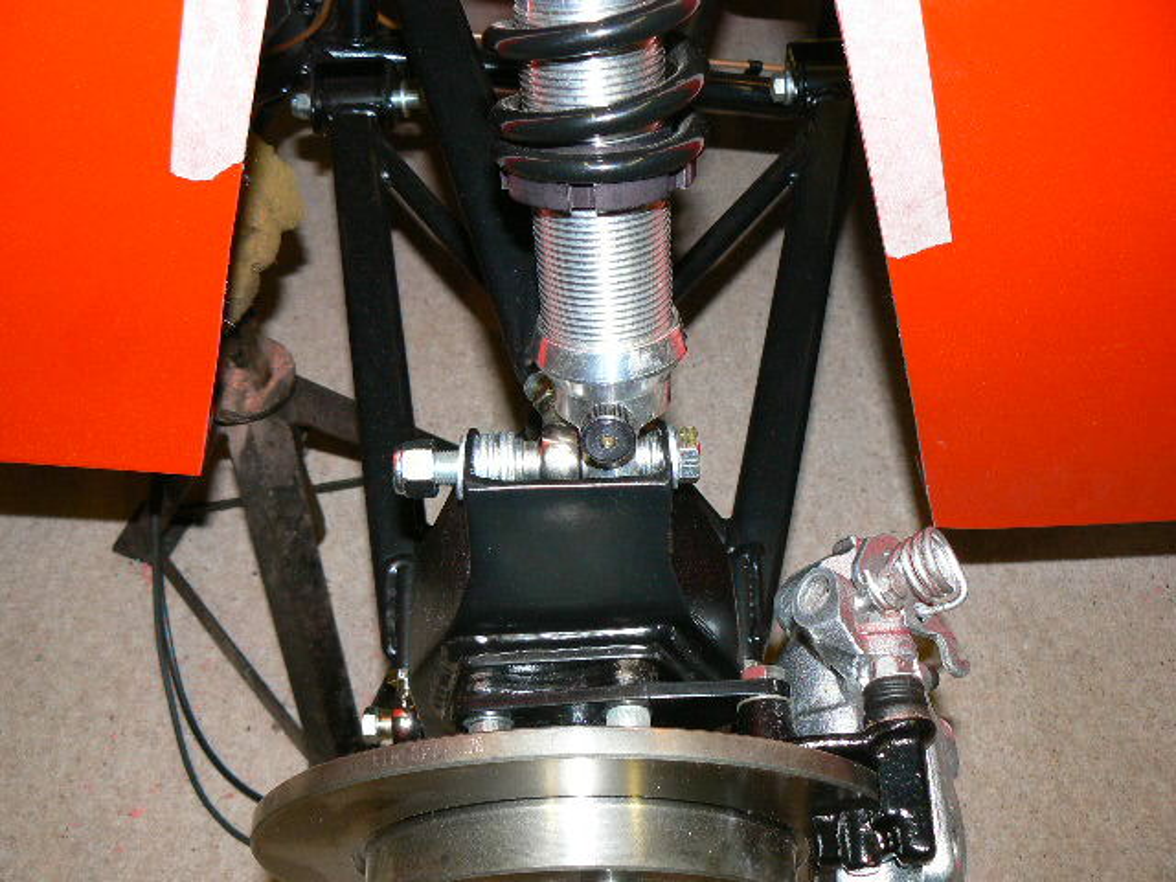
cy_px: 441
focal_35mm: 36
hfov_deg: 51.4
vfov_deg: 39.7
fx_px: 1223
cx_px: 588
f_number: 2.8
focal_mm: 6
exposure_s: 1/30
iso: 100
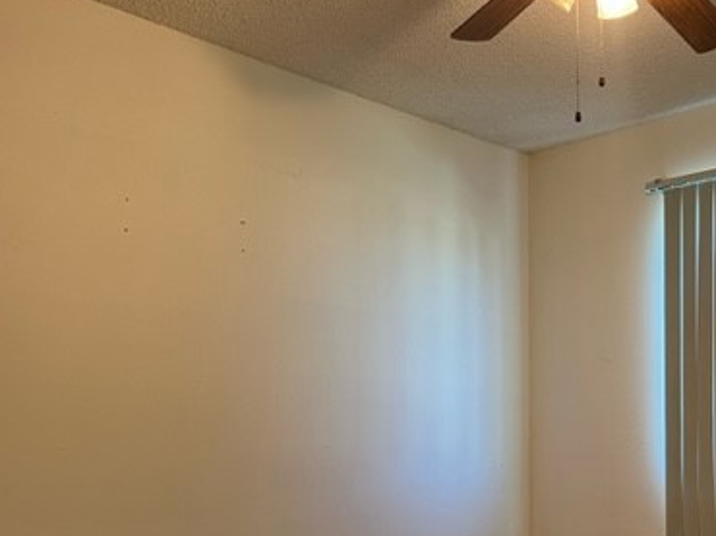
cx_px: 596
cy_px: 422
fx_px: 930
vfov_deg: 31.4
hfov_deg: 40.0
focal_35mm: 45
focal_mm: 5.7
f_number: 1.5
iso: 125
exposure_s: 1/60
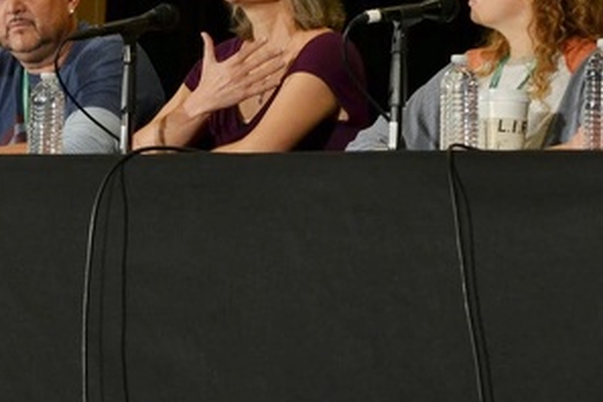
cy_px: 158
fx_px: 3350
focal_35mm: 200
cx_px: 406
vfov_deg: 6.9
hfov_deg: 10.3
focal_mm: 50
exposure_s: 1/50
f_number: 5.6
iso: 800
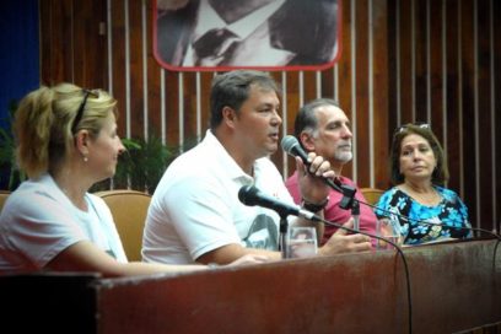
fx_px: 1461
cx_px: 250
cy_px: 167
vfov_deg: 13.0
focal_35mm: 105
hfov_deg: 19.5
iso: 1000
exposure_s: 1/30
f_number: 4.5
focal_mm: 70
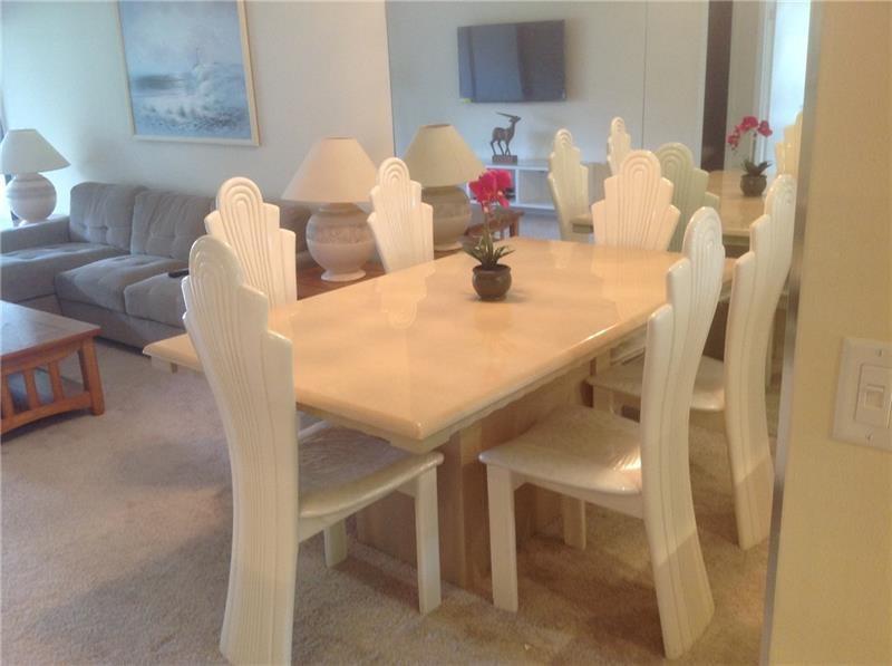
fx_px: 900
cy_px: 333
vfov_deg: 40.6
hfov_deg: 52.7
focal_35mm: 35
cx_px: 446
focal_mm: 4.28
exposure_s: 1/15
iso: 100
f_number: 2.4
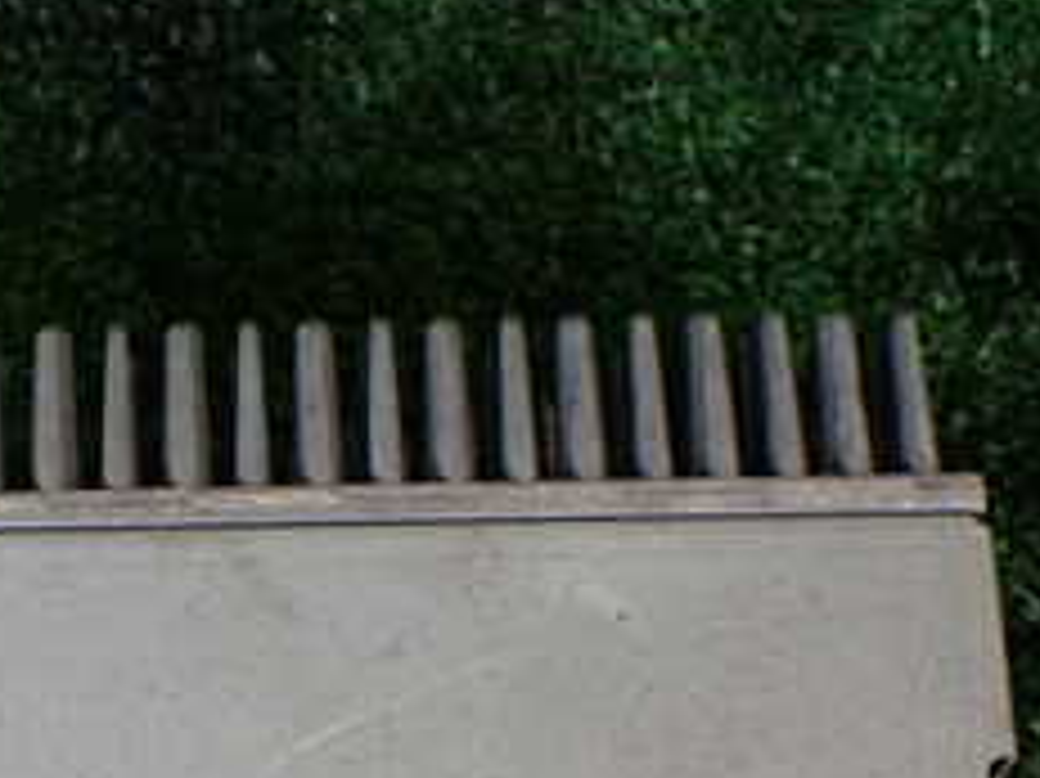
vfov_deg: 17.9
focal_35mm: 78
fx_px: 2342
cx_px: 131
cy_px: 949
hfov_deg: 24.4
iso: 200
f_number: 2.3
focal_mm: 5.4
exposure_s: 1/125
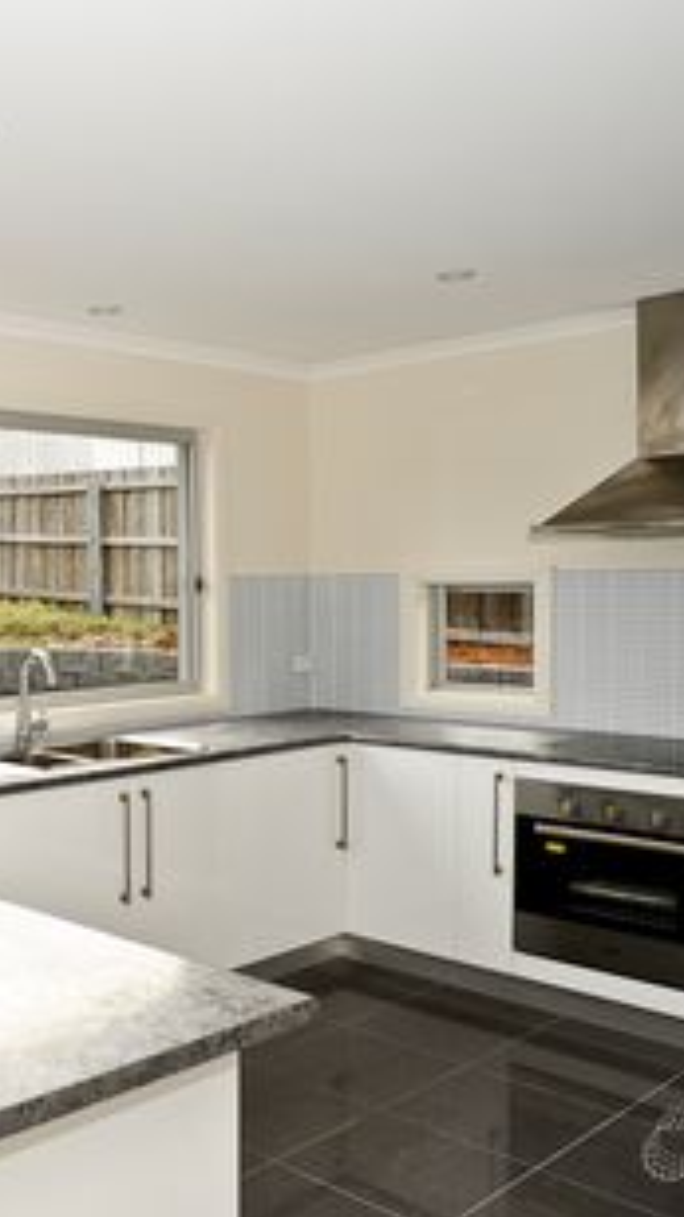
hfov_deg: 34.0
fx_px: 1033
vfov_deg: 61.0
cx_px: 32
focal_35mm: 32
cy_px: 603
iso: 200
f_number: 5.6
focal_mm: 20
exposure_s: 1/125
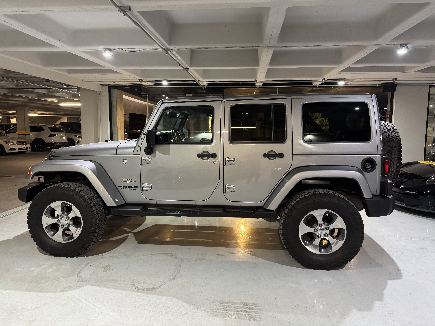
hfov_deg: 71.6
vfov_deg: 56.8
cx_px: 218
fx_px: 302
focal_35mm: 24
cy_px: 163
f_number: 1.78
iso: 500
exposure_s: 1/60
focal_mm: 6.76
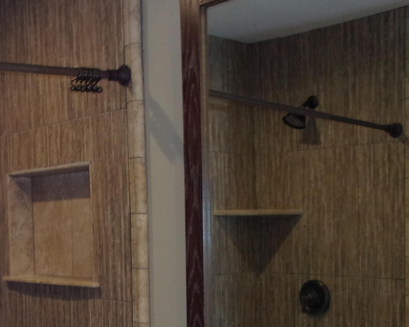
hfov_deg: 29.5
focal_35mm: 64
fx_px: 775
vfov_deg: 23.2
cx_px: 163
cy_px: 301
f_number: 3
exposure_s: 1/34
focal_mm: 4.9
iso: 200
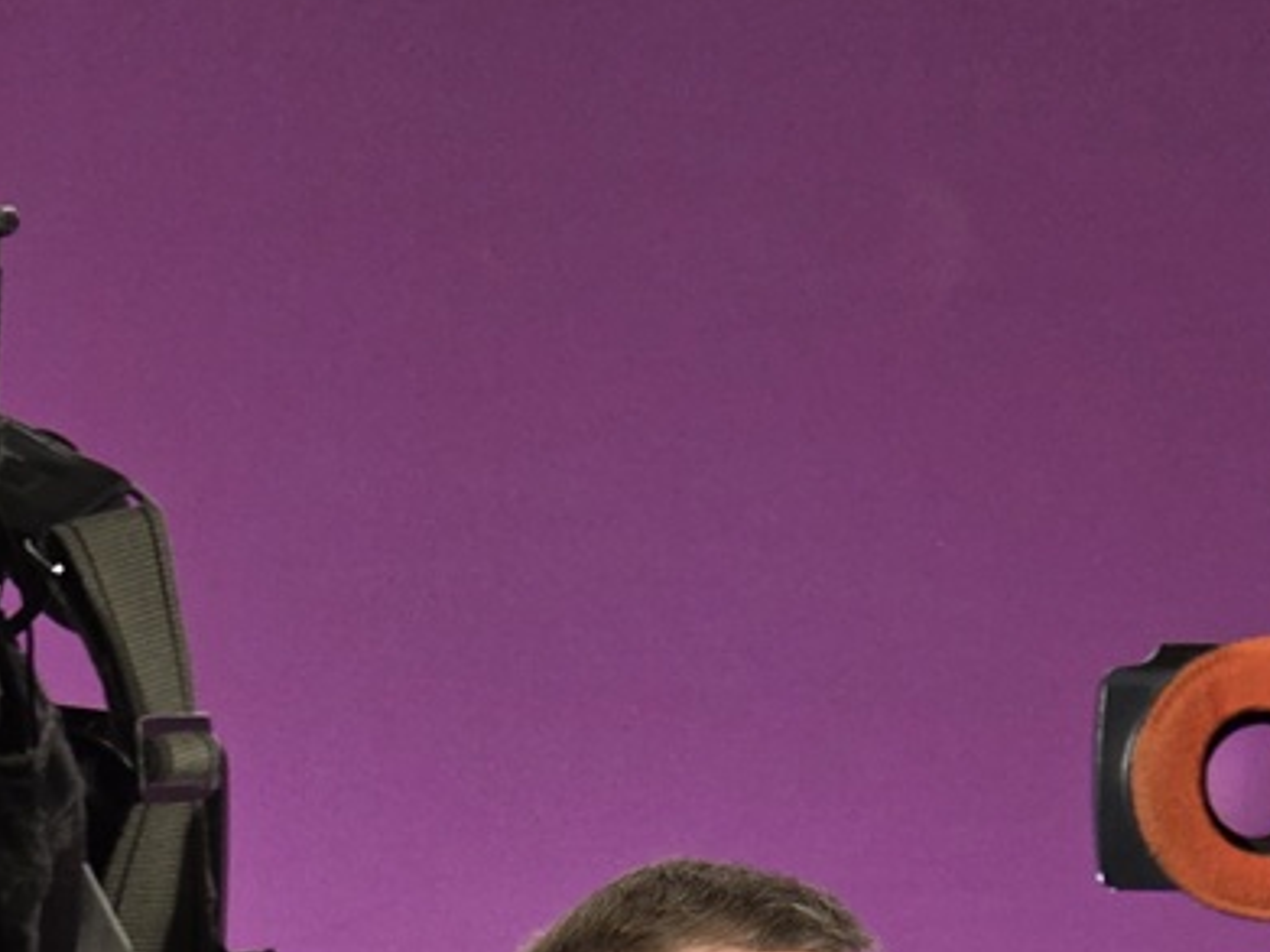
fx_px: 10783
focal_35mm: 294
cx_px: 656
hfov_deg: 6.7
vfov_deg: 5.0
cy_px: 1192
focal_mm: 18.6
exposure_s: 1/100
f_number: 3.4
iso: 500
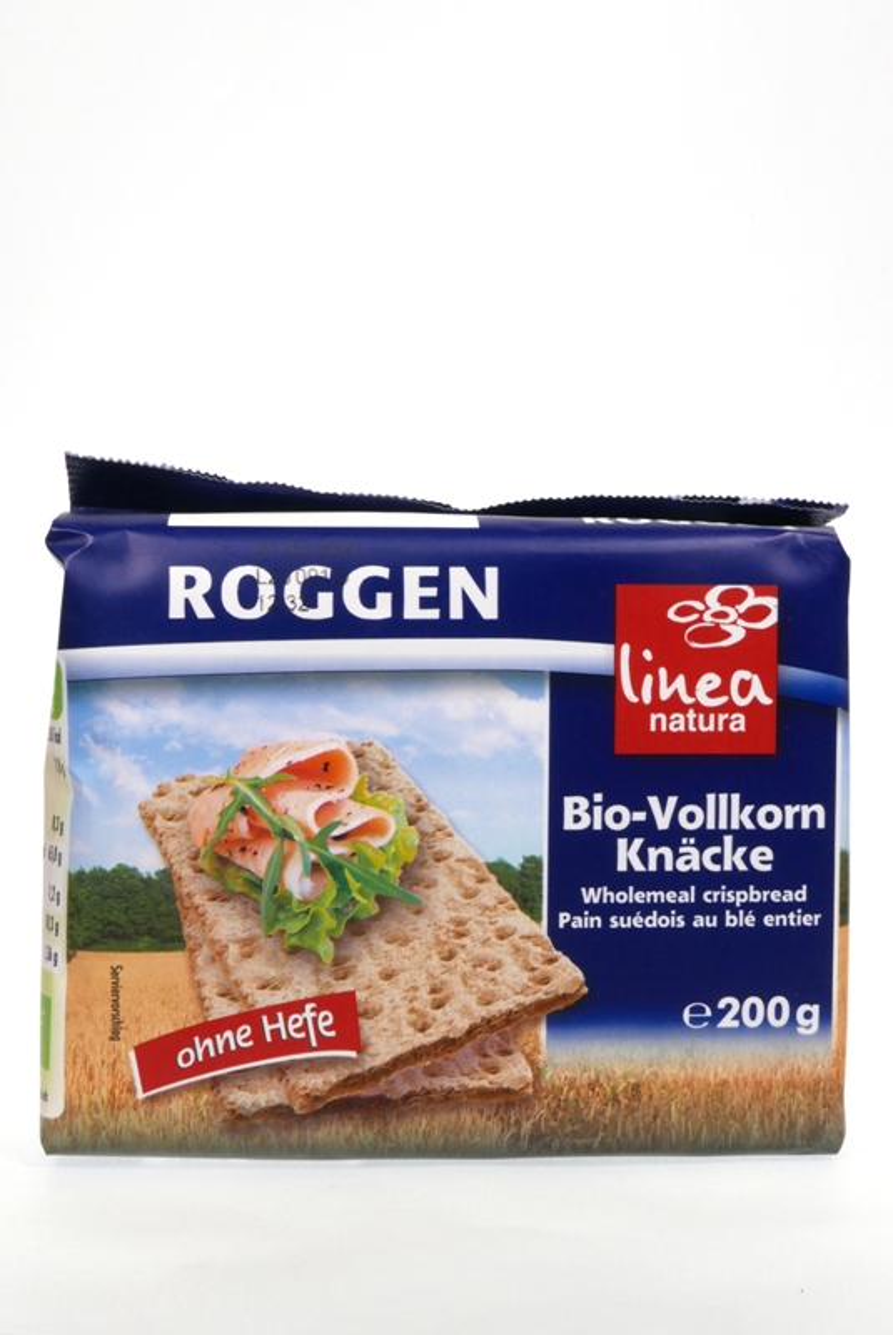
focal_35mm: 50
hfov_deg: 27.0
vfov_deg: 39.6
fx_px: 1856
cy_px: 668
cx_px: 446
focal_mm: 22.7
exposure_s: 1/40
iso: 800
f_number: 16
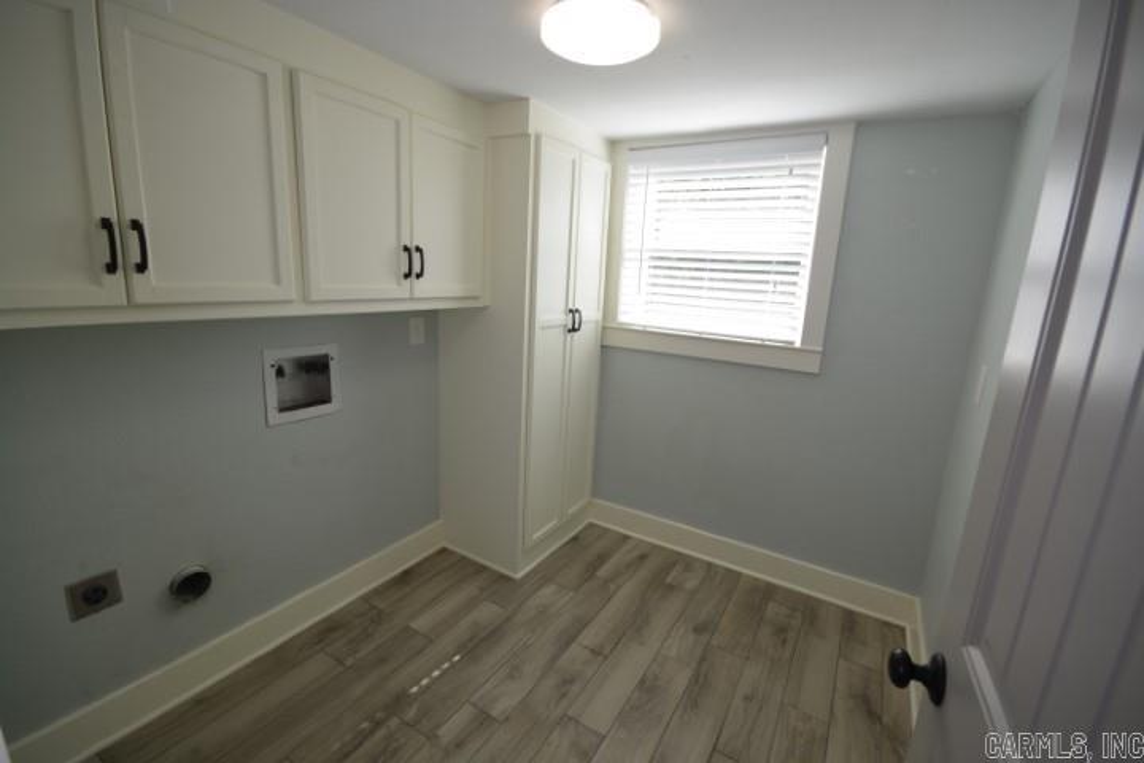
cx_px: 572
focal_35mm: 15
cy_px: 382
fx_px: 477
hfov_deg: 100.4
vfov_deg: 77.3
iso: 100
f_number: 8
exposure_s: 1/20
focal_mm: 10
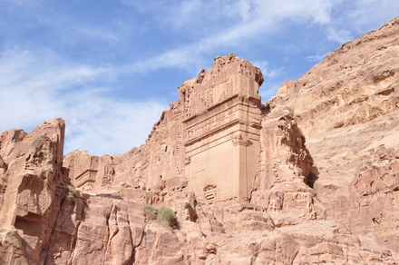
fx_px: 664
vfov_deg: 22.6
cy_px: 132
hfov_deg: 33.4
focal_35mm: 60
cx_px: 200
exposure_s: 1/400
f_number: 10
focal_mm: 40
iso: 200
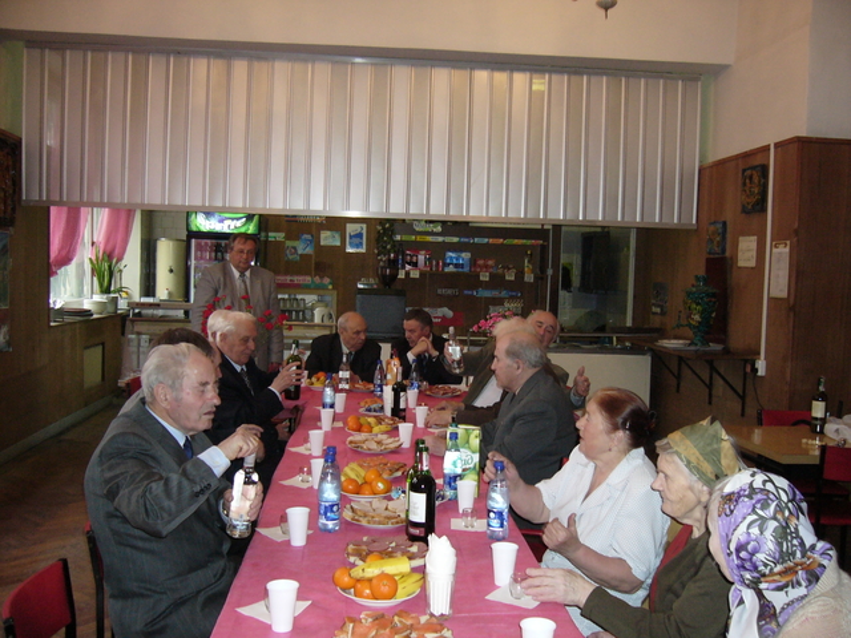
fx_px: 860
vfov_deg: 40.7
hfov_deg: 52.6
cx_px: 426
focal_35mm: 35
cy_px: 319
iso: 200
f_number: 2.8
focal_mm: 5.8
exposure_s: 1/60
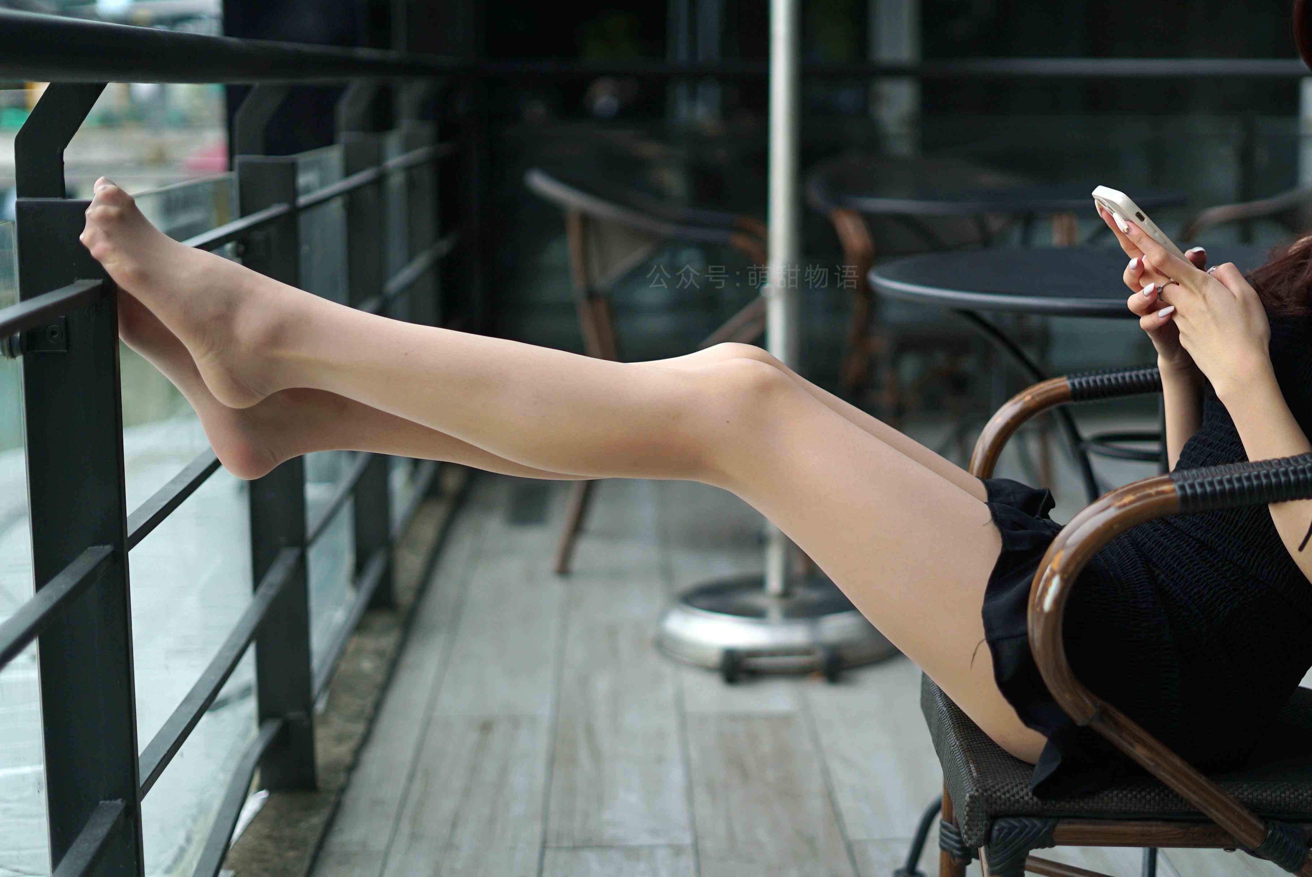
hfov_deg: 39.6
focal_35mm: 50
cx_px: 656
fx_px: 1823
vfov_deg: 27.0
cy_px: 438
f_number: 1.8
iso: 250
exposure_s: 1/2000
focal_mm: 50
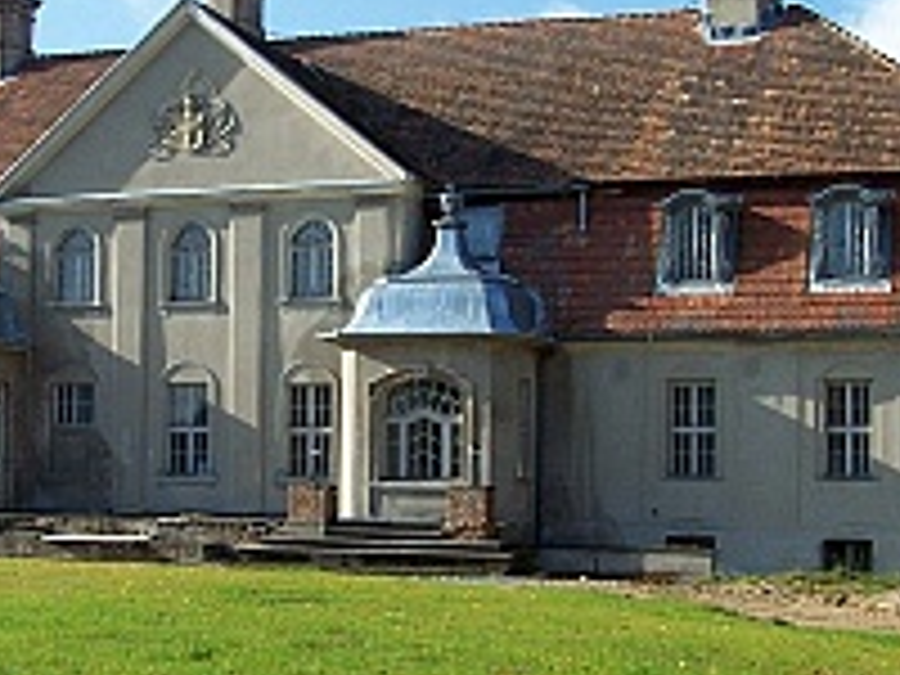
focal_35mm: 76
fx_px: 1976
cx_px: 369
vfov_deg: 19.4
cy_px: 396
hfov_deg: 25.6
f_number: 4
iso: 80
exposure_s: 1/500
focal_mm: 6.3
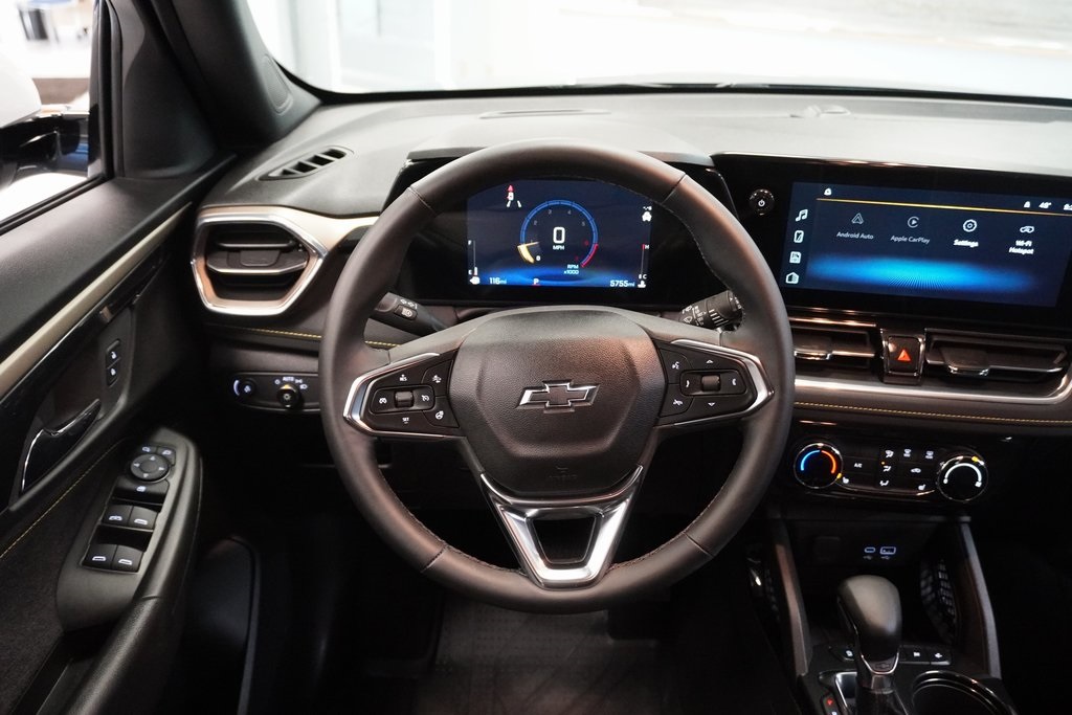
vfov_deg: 41.7
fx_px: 938
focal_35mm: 32
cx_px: 536
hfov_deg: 59.5
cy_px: 358
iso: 5000
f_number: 4
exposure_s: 1/40
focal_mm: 21
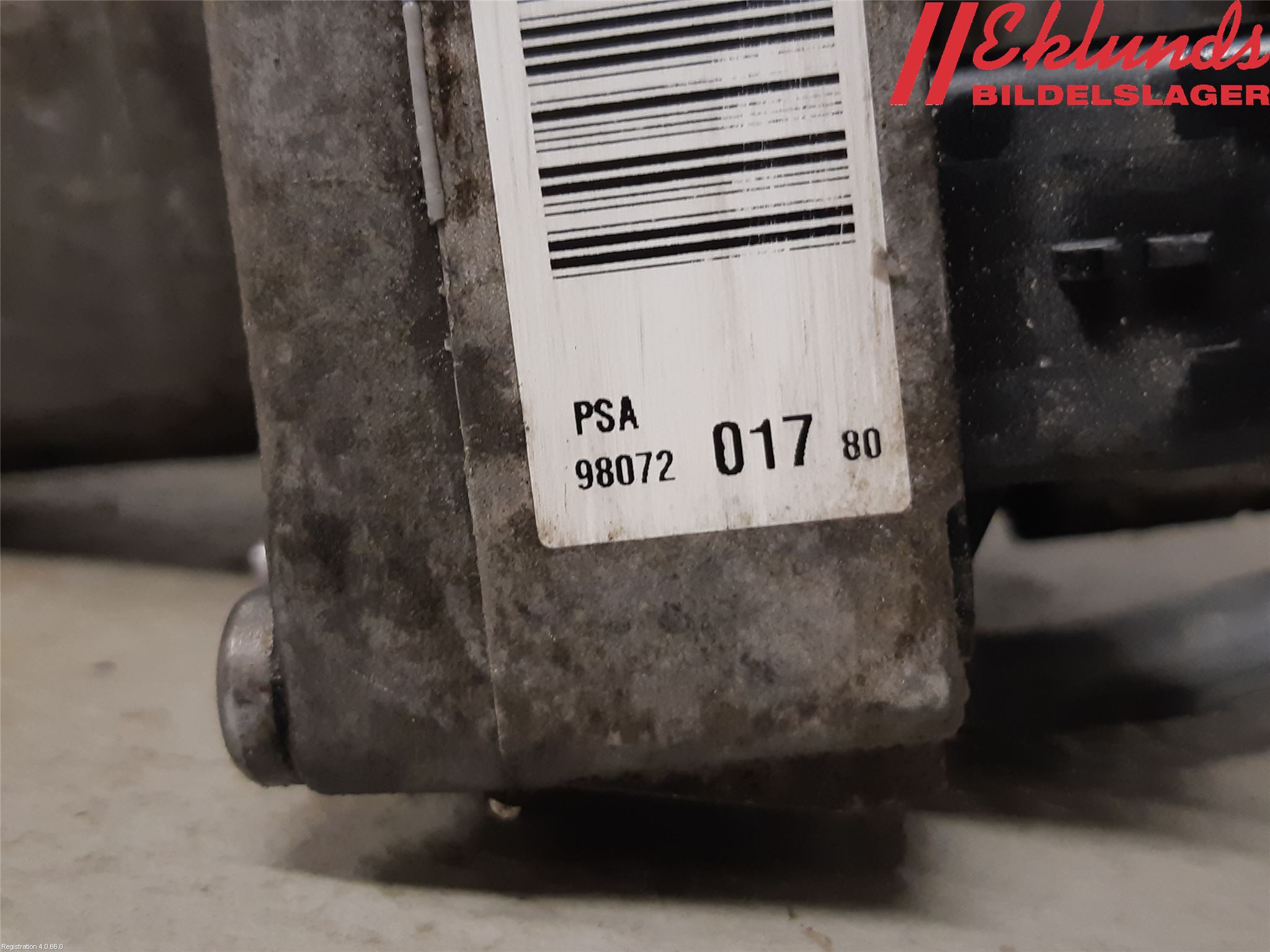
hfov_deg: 67.3
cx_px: 635
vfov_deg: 53.1
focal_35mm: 26
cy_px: 476
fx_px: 954
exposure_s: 1/50
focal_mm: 3.93
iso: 160
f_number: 1.7
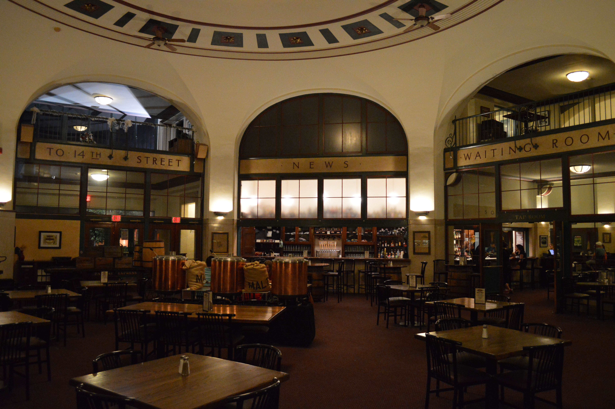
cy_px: 204
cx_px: 308
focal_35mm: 27
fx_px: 461
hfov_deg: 67.4
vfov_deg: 47.8
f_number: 3.5
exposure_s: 1/20
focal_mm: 18
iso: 3200
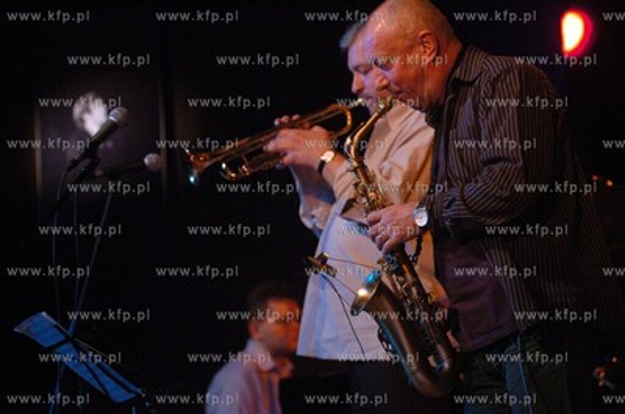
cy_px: 207
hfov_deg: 17.1
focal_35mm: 120
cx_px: 312
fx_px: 2079
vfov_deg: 11.4
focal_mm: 80
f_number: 3.5
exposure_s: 1/125
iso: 800
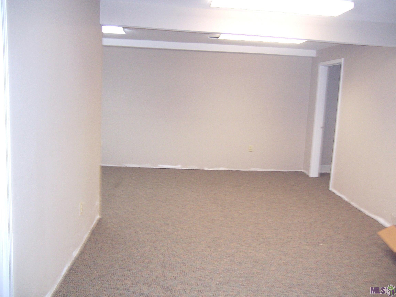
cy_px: 148
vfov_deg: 42.9
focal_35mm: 33
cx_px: 198
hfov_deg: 55.4
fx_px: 378
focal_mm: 5.5
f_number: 2.8
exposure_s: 1/60
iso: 140
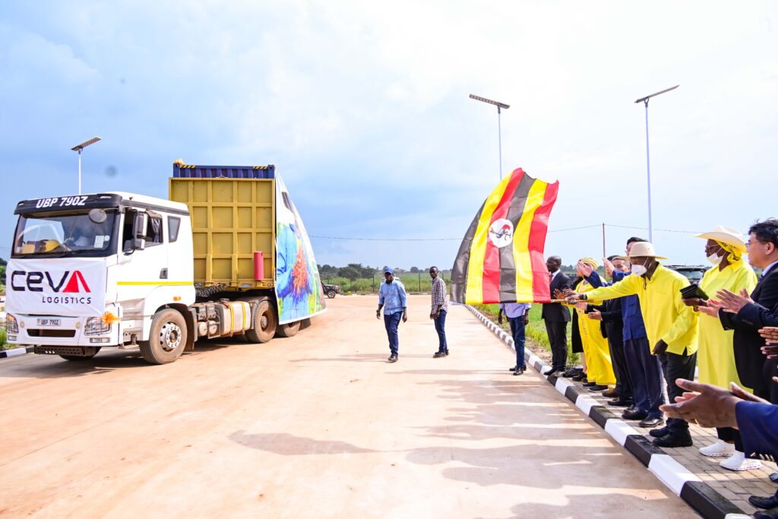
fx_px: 519
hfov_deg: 73.7
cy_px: 260
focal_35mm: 24
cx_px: 389
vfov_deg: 53.1
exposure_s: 1/800
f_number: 9
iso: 1000
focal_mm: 24
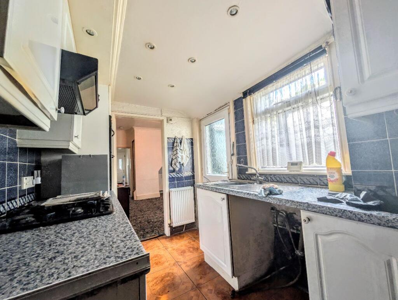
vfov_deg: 94.6
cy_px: 150
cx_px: 199
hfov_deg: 110.5
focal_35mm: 12
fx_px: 138
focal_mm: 2.02
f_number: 1.7
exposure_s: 1/151
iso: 57
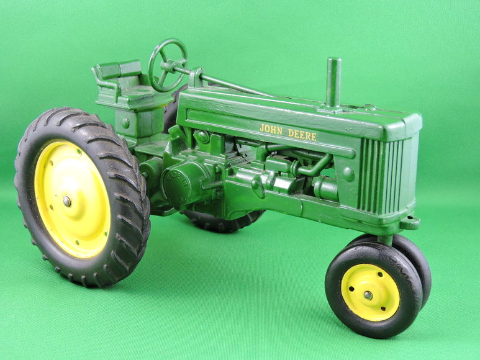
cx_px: 240
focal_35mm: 60
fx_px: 832
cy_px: 180
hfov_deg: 32.2
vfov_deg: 24.4
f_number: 4.2
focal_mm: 10.7
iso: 400
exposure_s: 1/30
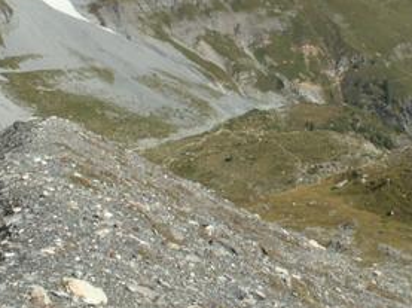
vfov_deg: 18.1
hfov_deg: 23.8
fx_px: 963
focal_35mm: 81
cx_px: 329
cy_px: 83
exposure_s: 1/200
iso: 50
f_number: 6.3
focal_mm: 5.86
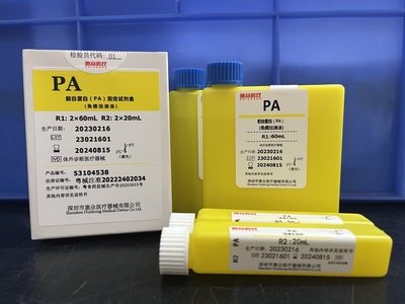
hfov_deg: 67.3
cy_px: 152
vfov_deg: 53.1
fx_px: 304
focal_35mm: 26
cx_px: 202
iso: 500
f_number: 1.6
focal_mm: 5.1
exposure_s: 1/60
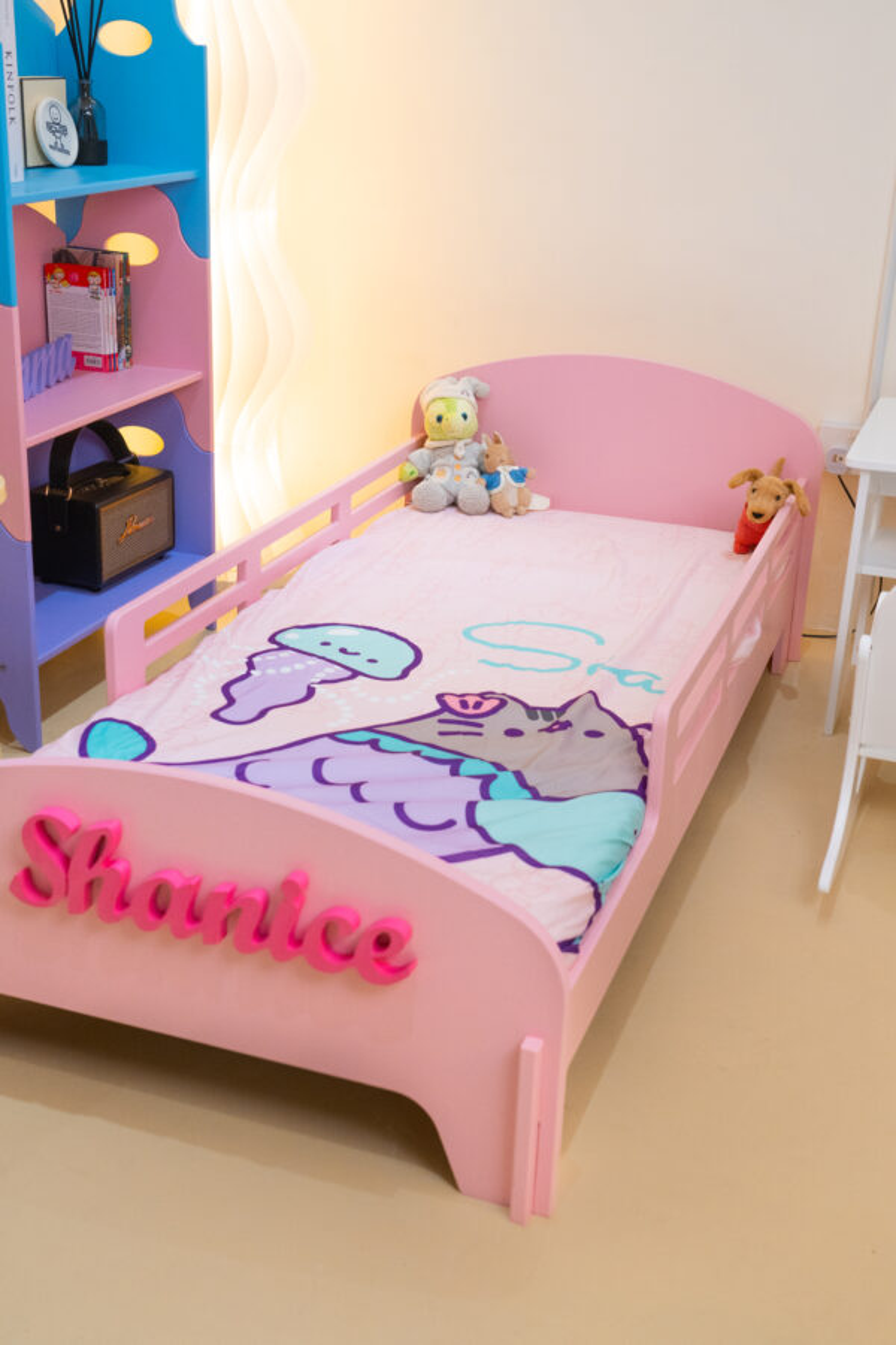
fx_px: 1531
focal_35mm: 41
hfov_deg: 32.6
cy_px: 672
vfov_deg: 47.4
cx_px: 448
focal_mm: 41
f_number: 5.6
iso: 1600
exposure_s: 1/200
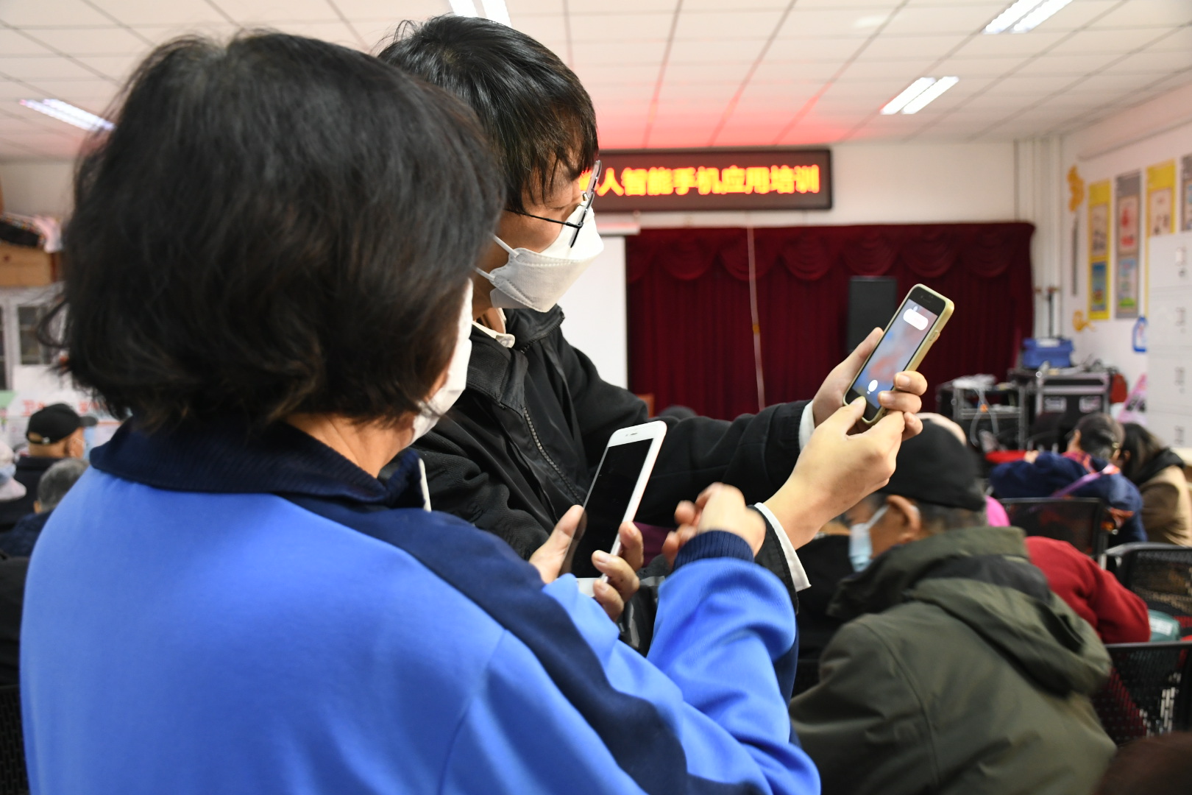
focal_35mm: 34
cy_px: 398
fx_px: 1126
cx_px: 596
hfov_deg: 55.8
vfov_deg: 38.9
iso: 1600
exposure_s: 1/20
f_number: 3.8
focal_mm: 23
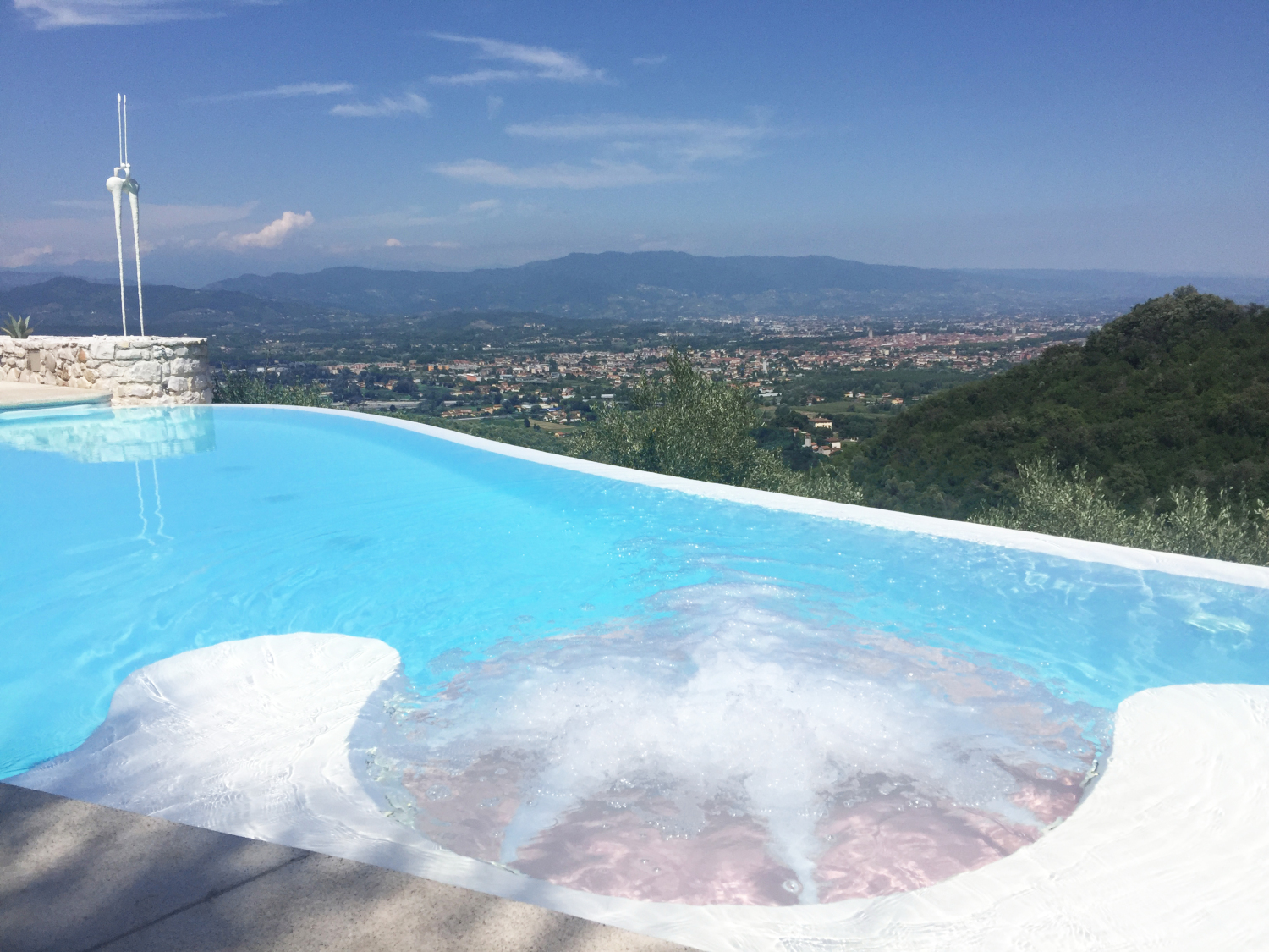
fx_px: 1063
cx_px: 634
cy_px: 476
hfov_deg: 61.7
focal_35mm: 29
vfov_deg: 48.2
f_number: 2.2
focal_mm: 4.15
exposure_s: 1/5650
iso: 32
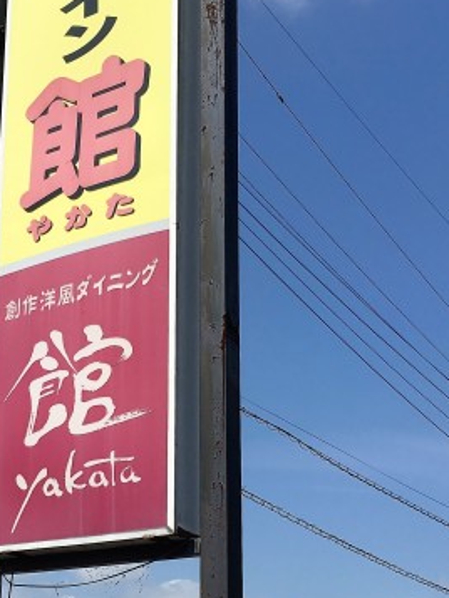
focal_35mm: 65
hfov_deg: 22.5
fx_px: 1123
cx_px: 136
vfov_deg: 29.3
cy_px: 459
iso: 25
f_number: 2.2
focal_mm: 4.15
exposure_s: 1/2564
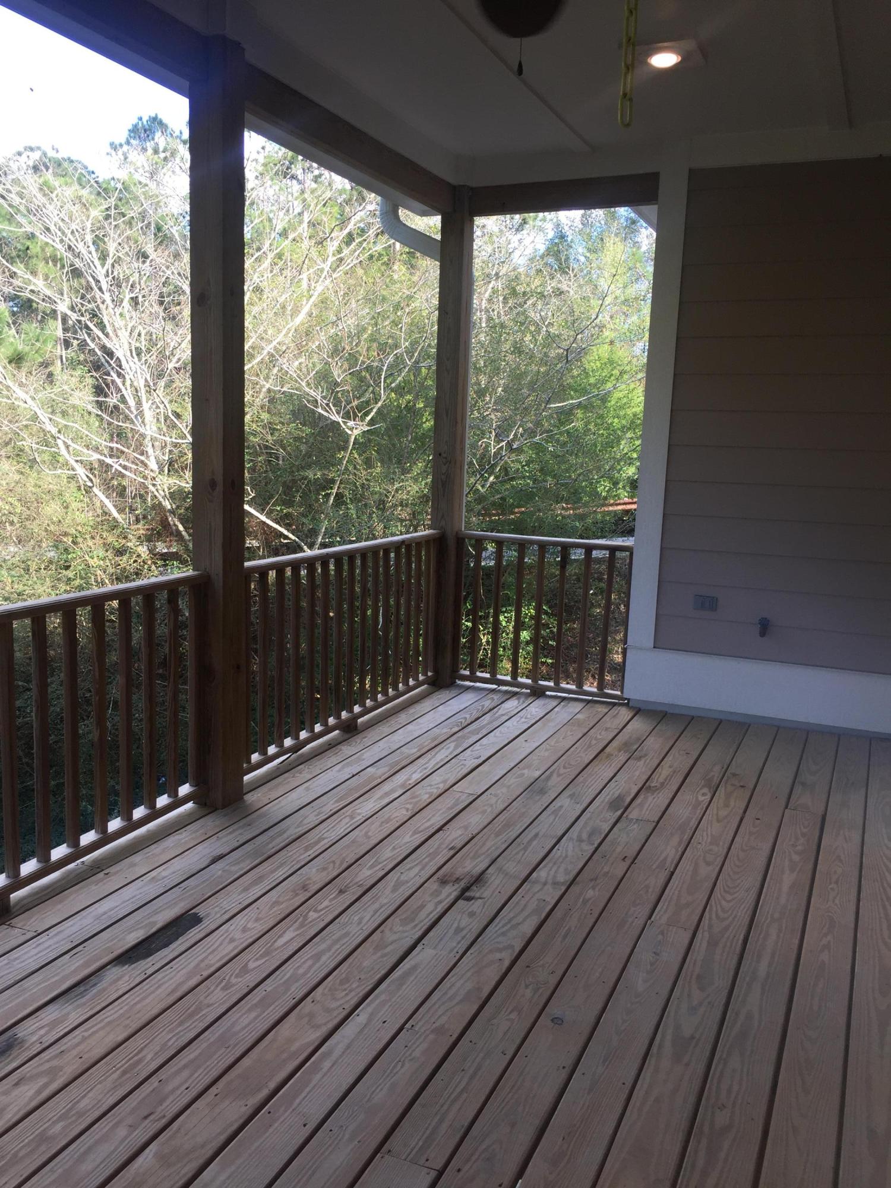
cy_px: 594
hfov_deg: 48.2
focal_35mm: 29
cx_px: 446
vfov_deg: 61.7
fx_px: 995
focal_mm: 4.15
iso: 32
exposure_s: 1/227
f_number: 2.2
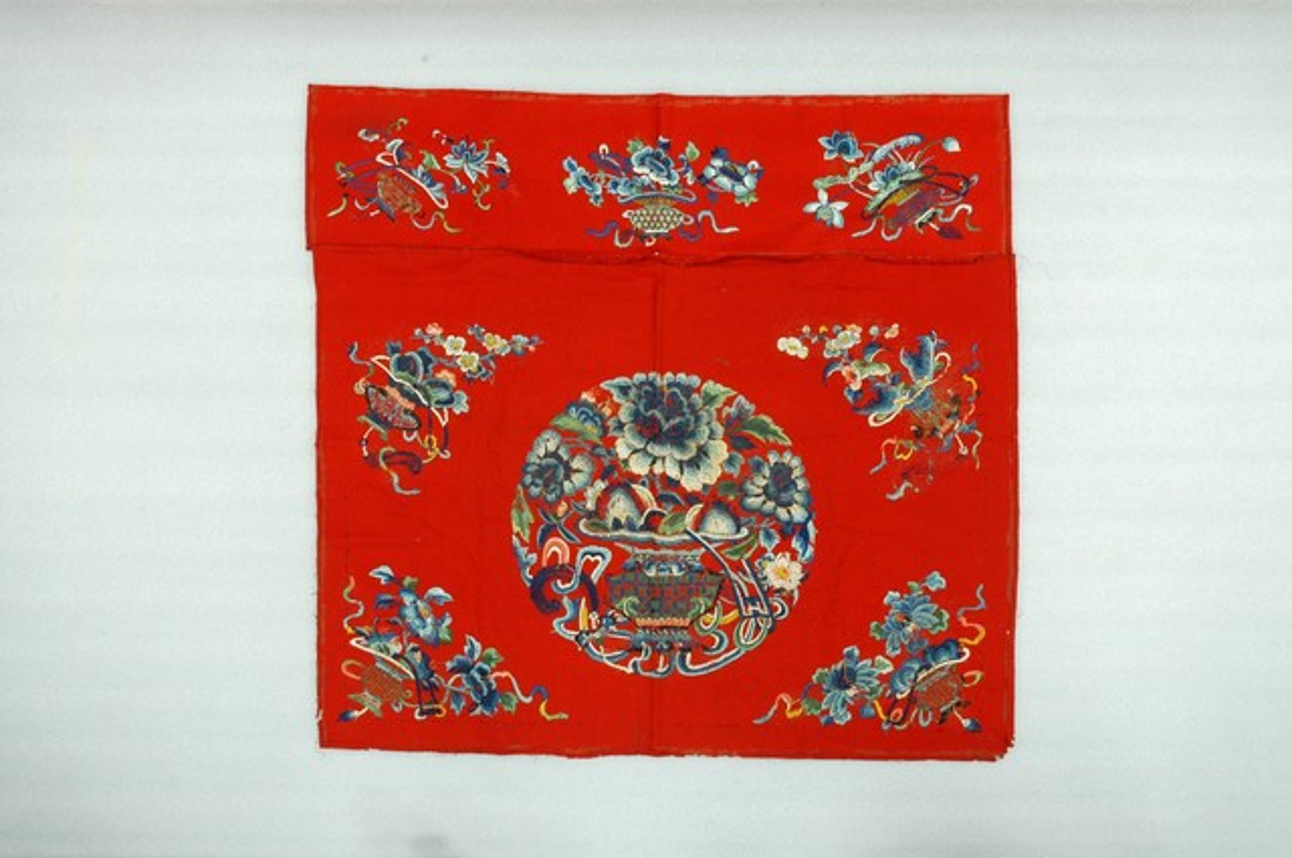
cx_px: 646
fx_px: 1290
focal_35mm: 36
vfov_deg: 36.8
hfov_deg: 53.2
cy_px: 429
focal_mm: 24
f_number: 8
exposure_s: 1/5
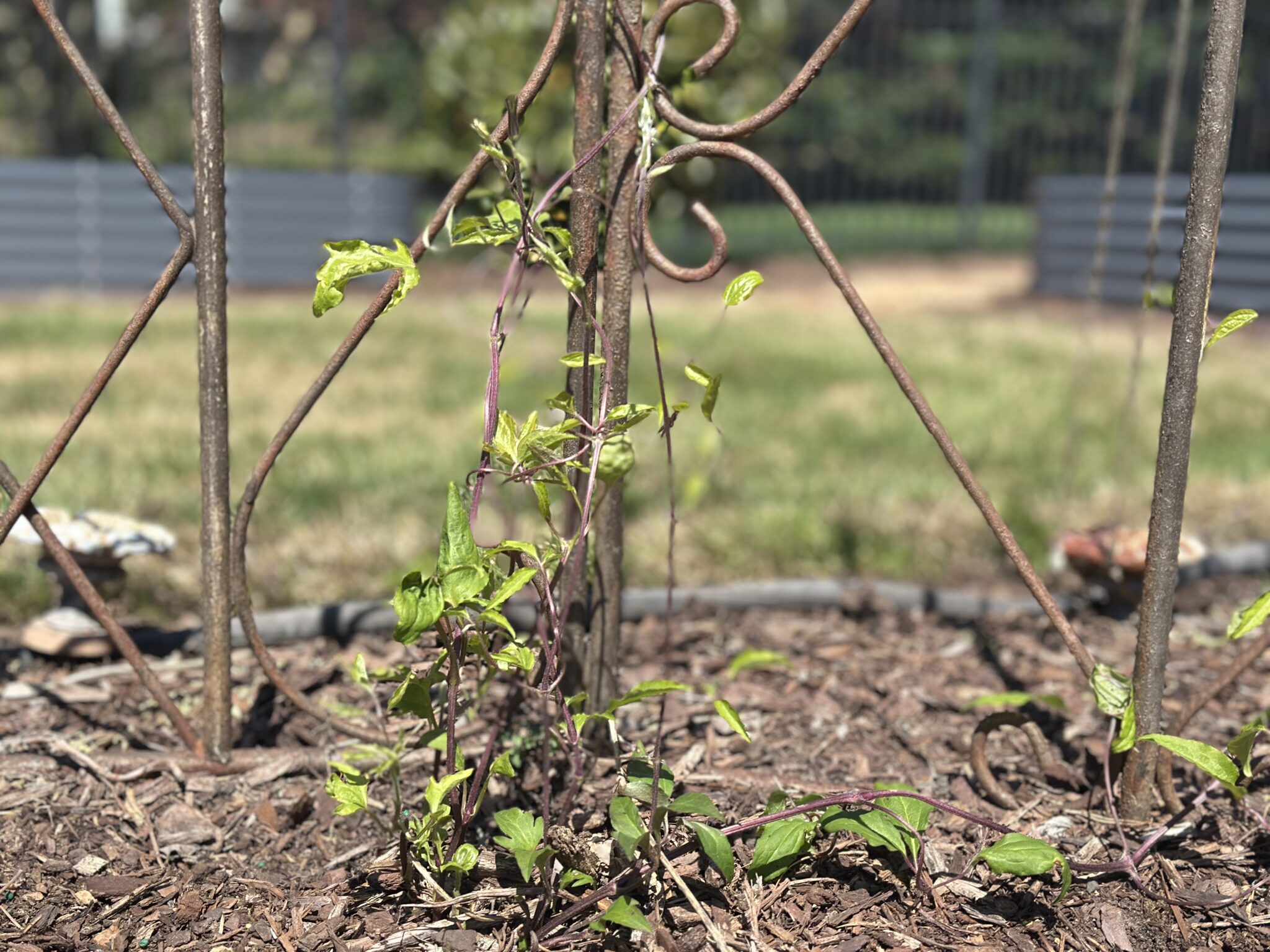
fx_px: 1761
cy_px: 476
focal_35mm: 48
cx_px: 635
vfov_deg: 30.3
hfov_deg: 39.7
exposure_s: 1/3876
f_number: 1.78
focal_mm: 6.86
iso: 100
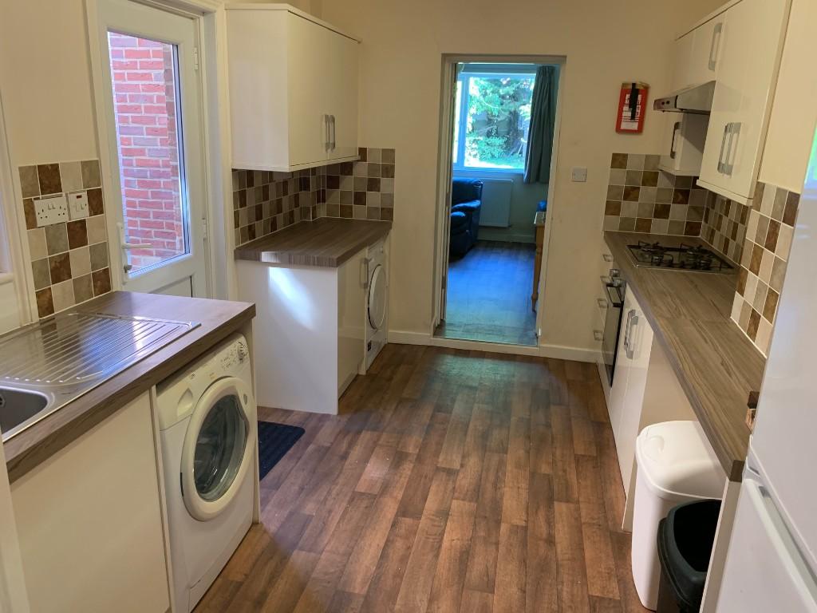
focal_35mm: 26
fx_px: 614
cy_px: 306
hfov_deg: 67.3
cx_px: 408
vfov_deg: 53.1
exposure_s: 1/50
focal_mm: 4.25
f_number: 1.8
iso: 125
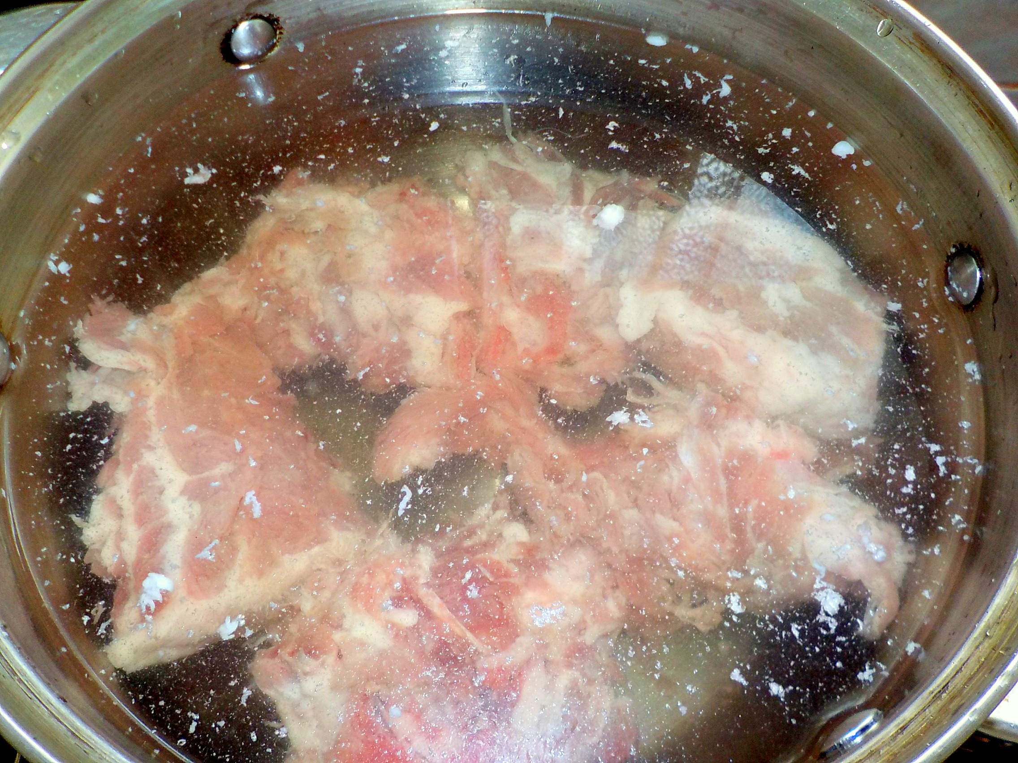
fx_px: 882
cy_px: 382
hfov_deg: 60.0
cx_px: 509
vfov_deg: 46.8
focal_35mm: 30
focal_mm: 4.1
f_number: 3.3
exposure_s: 1/30
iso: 200
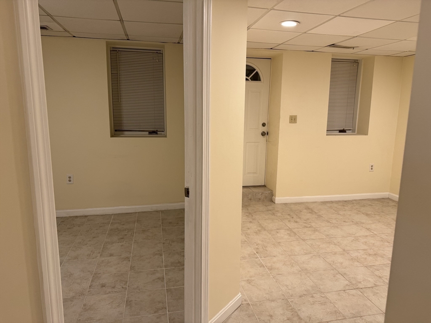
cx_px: 216
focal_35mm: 24
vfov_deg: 56.8
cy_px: 162
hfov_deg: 71.6
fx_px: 299
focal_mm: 6.76
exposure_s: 1/120
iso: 100
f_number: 1.78
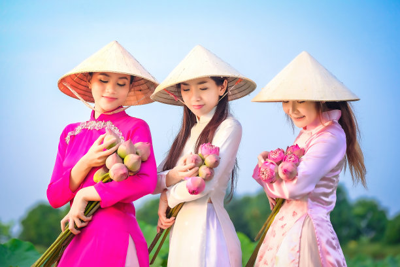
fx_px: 1700
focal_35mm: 153
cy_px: 134
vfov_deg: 9.0
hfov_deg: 13.4
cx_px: 200
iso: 400
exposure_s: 1/400
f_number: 2.8
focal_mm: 102.2
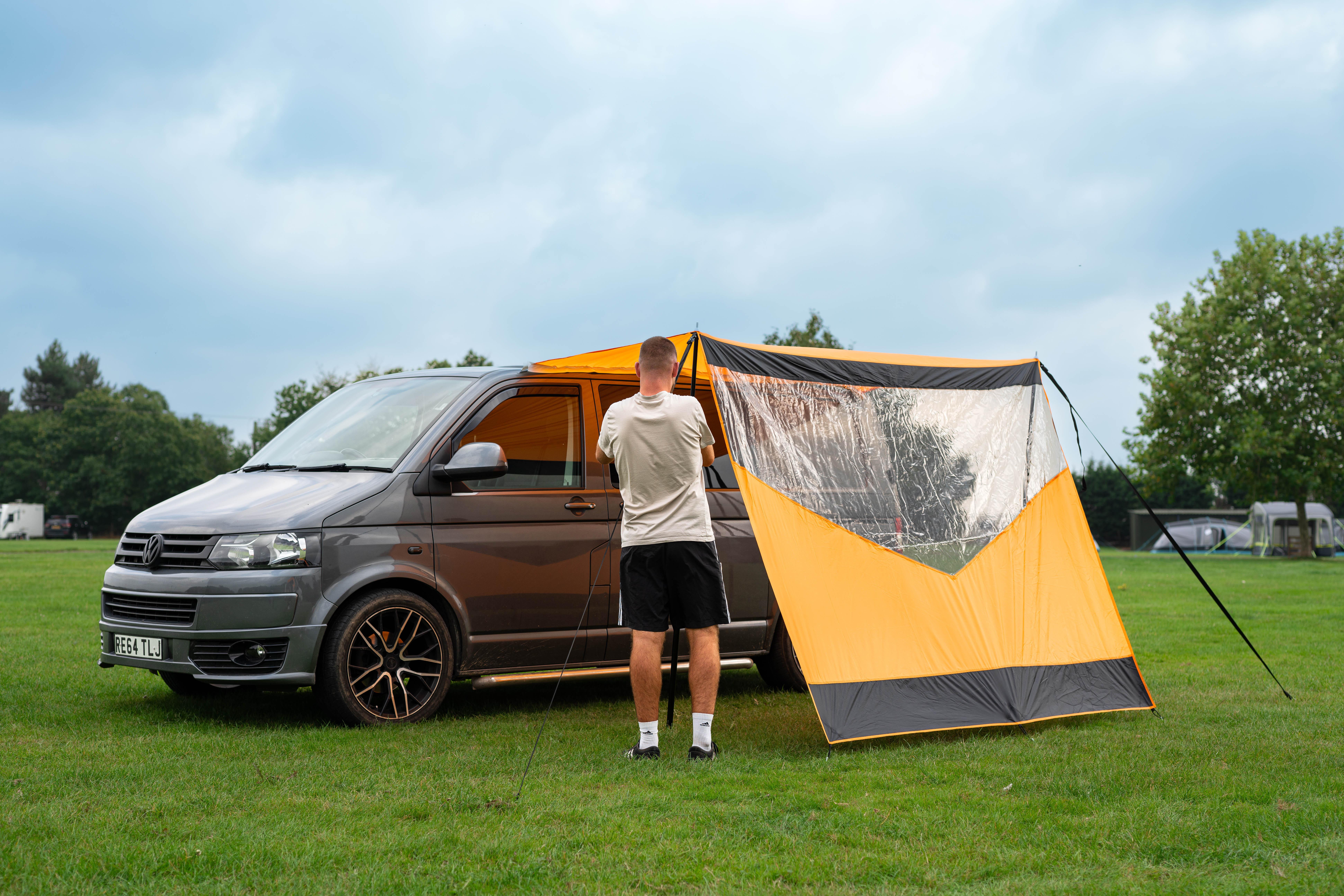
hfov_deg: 39.6
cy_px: 448
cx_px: 672
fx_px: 1867
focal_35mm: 50
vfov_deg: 27.0
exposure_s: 1/640
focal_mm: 50
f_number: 3.2
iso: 125
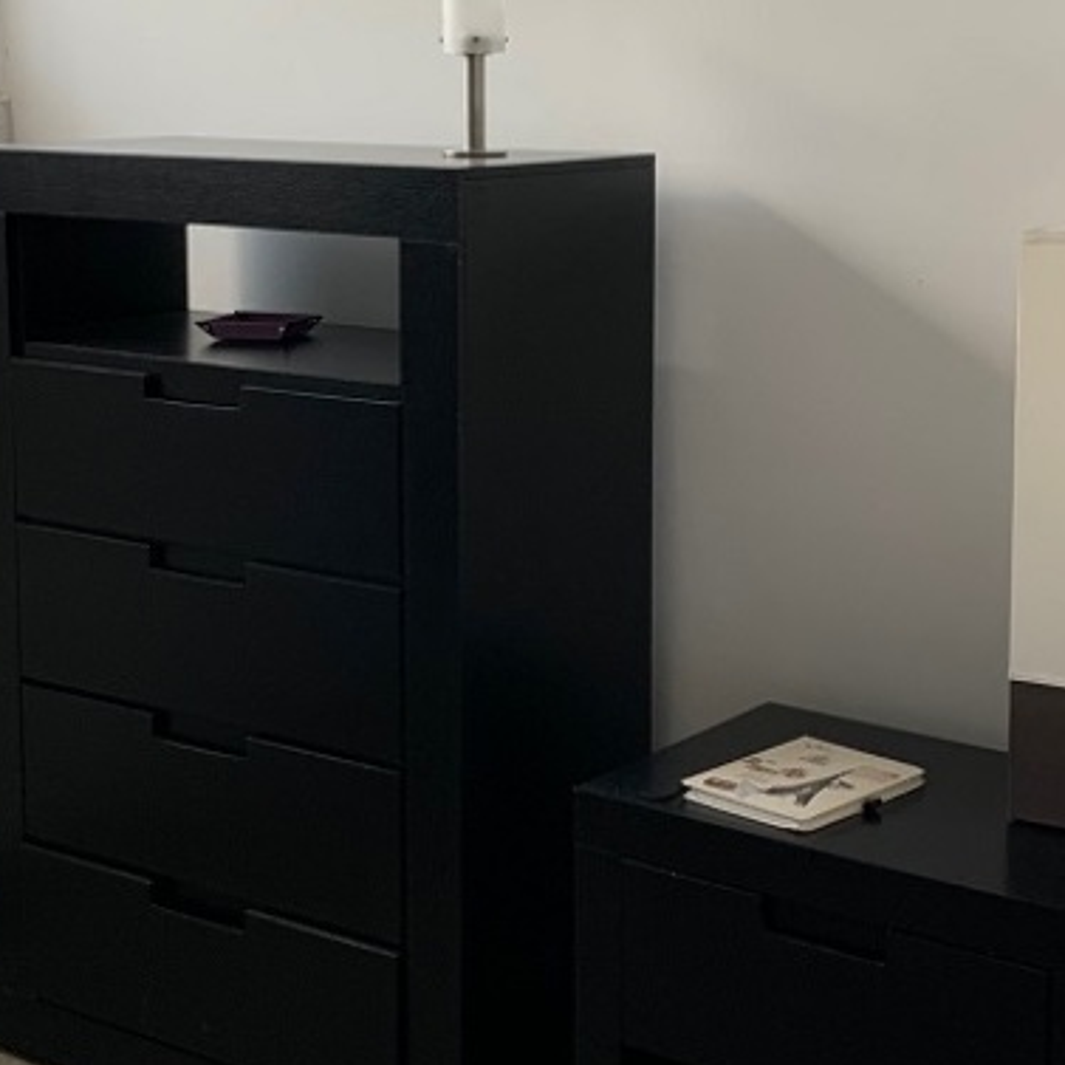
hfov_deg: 26.5
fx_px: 2263
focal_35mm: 65
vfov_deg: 26.4
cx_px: 514
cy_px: 401
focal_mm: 4.25
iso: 50
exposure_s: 1/121
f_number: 1.8
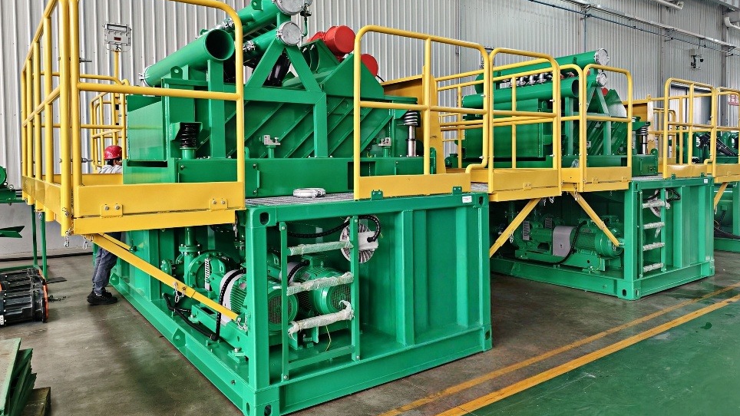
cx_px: 372
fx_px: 510
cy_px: 176
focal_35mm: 26
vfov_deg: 44.2
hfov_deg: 71.9
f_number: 1.57
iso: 408
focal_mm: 5.6
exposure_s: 1/100
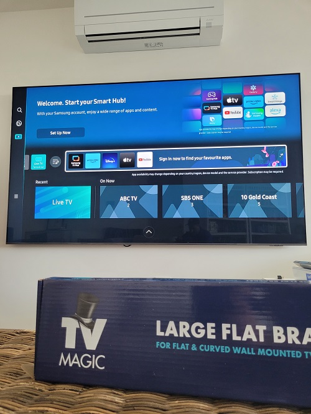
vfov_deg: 67.3
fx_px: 311
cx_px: 156
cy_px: 207
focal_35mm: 26
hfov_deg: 53.1
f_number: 1.8
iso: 250
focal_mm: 5.4
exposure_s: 1/100
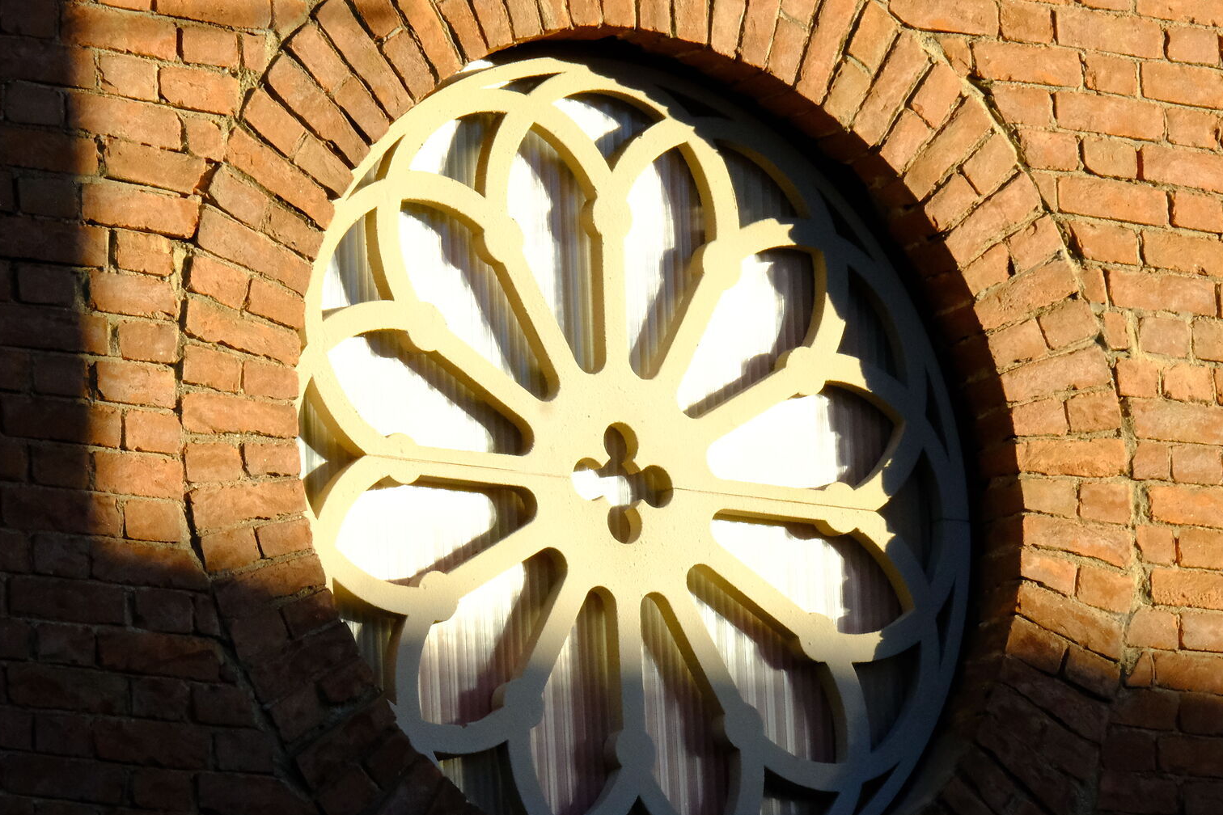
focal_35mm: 492
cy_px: 465
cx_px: 574
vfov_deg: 2.8
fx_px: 16713
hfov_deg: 4.2
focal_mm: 206.5
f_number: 18
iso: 4000
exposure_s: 1/500
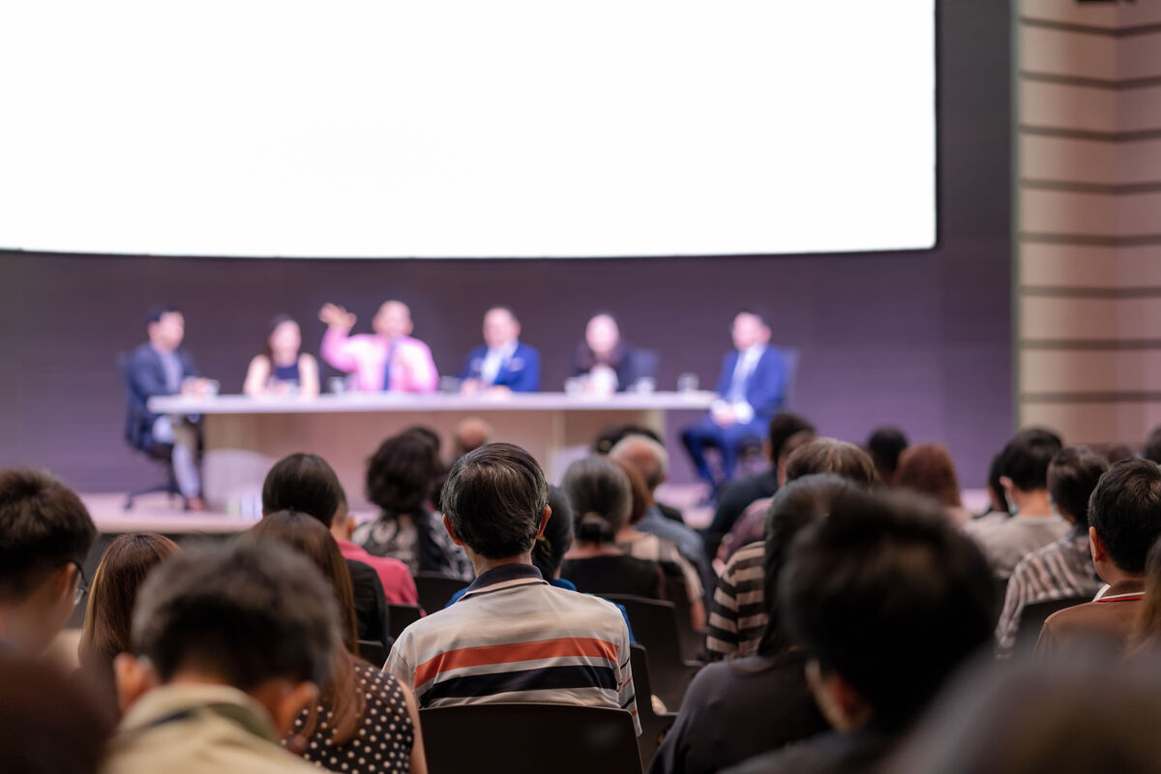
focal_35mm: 85
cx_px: 580
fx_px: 2741
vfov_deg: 16.1
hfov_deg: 23.9
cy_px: 387
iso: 500
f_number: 2.2
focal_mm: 85
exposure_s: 1/125
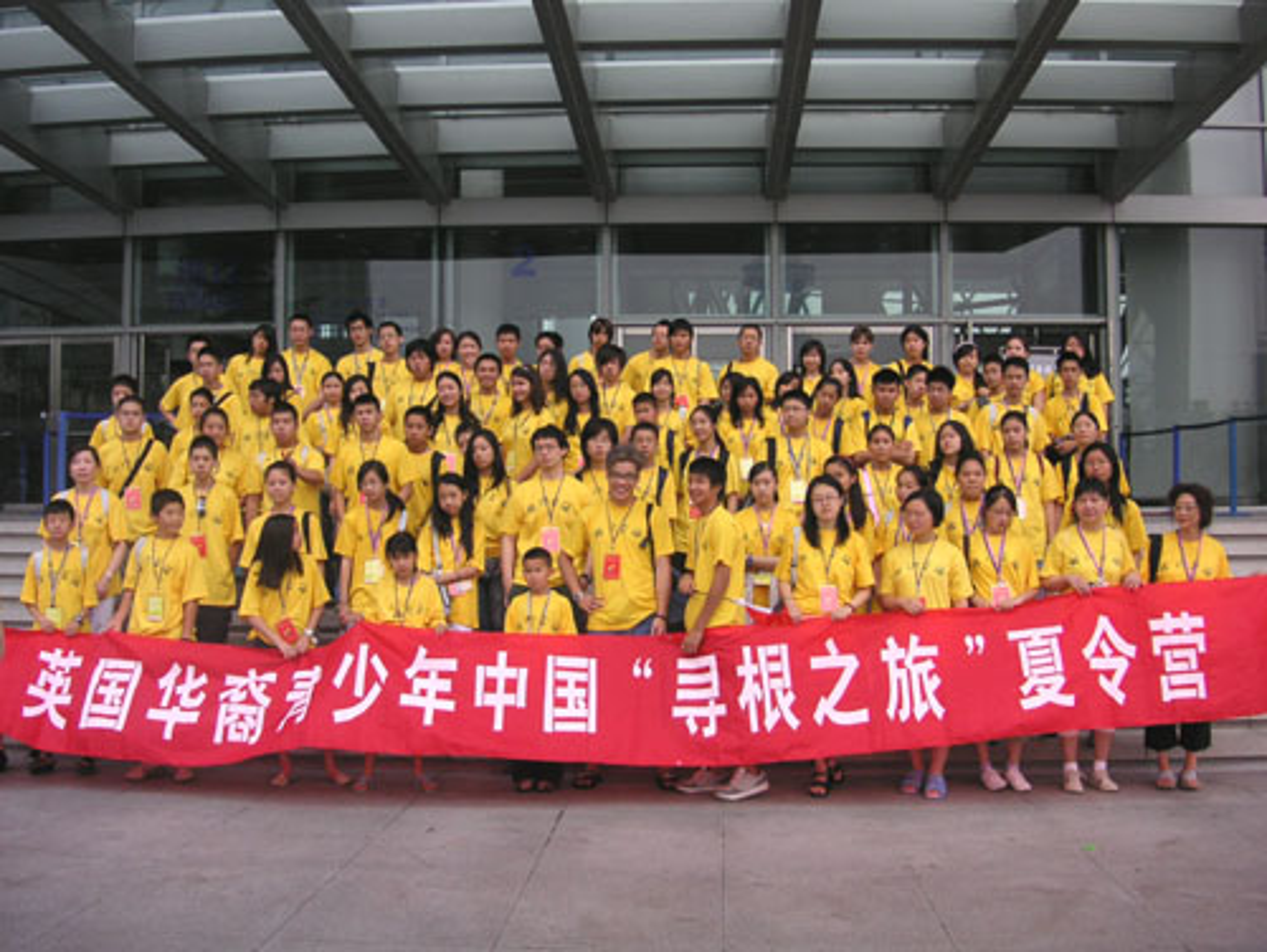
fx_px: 1356
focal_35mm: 37
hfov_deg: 50.1
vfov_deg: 38.7
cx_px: 634
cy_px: 476
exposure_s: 1/250
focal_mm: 6.1
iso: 50
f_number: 2.8
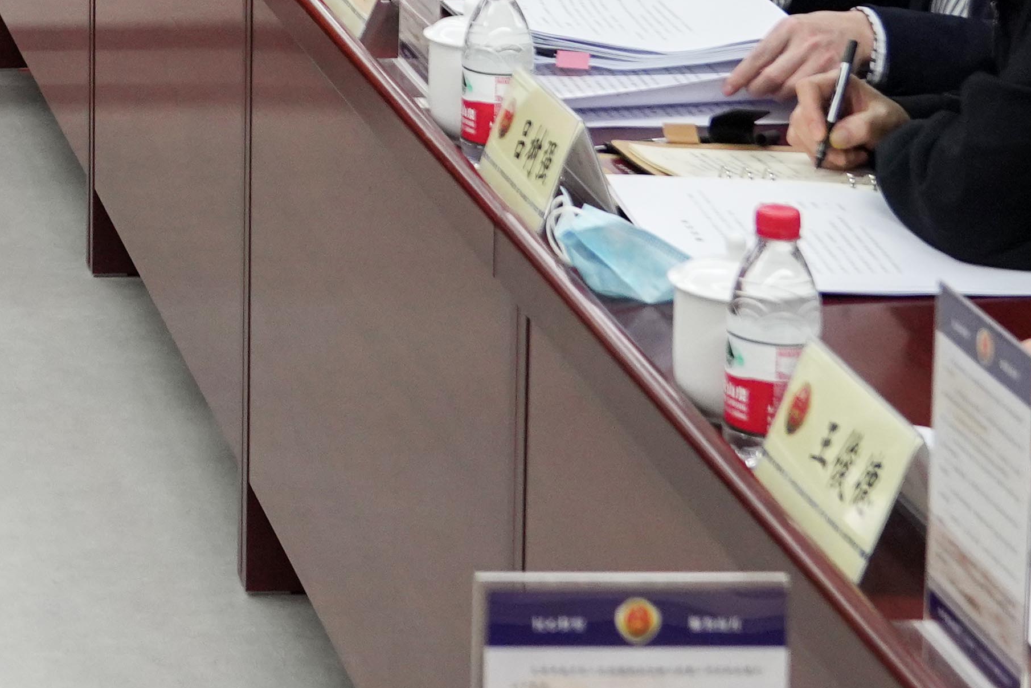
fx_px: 3609
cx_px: -429
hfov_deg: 15.2
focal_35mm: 126
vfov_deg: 10.1
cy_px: -678
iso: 1000
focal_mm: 24
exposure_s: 1/250
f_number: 3.5
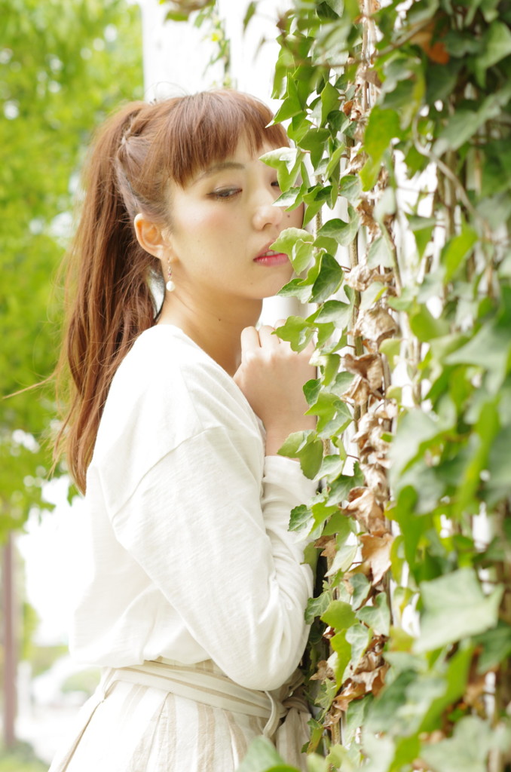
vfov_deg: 27.0
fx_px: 1604
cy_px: 386
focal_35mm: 75
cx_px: 256
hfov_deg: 18.1
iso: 200
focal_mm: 50
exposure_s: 1/125
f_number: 4
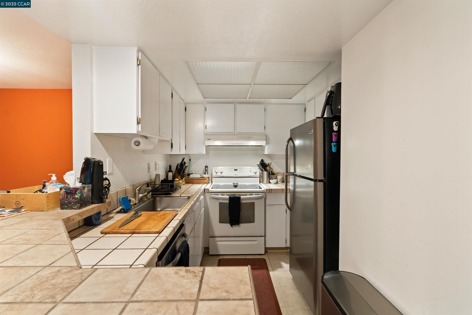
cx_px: 236
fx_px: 210
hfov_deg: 96.7
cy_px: 158
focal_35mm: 16
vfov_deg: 73.7
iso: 100
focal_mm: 16
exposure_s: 1/2
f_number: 5.6
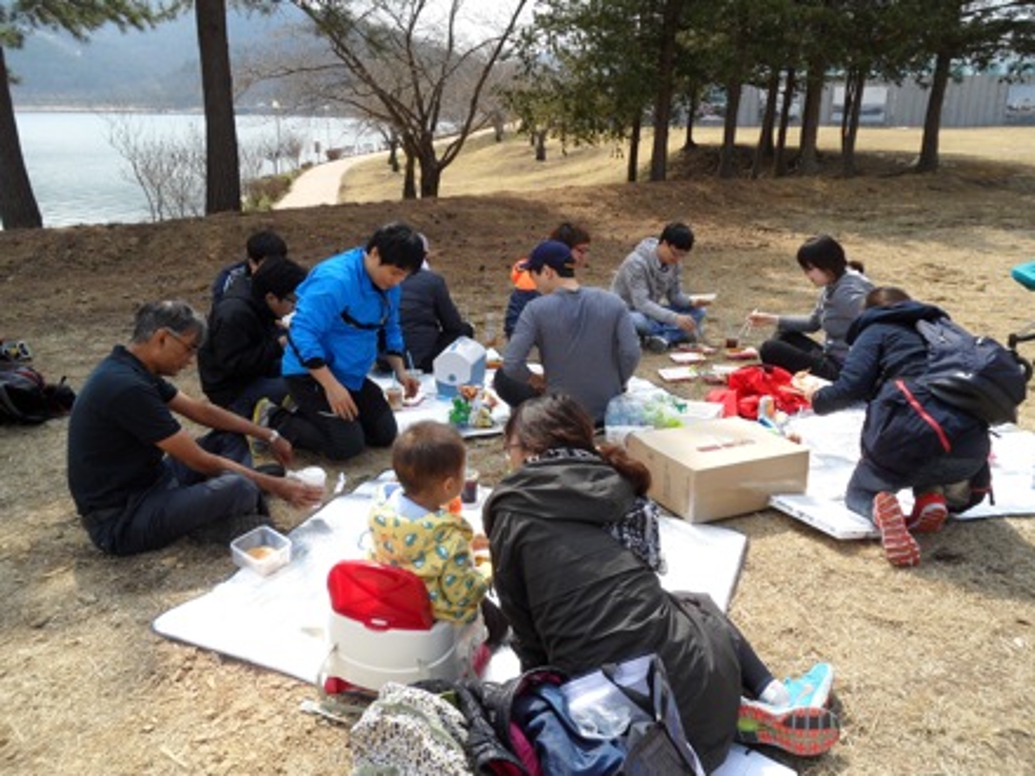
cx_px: 518
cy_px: 388
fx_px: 807
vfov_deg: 51.4
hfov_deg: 65.3
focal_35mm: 27
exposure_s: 1/750
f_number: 3.5
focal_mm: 4.9
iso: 80
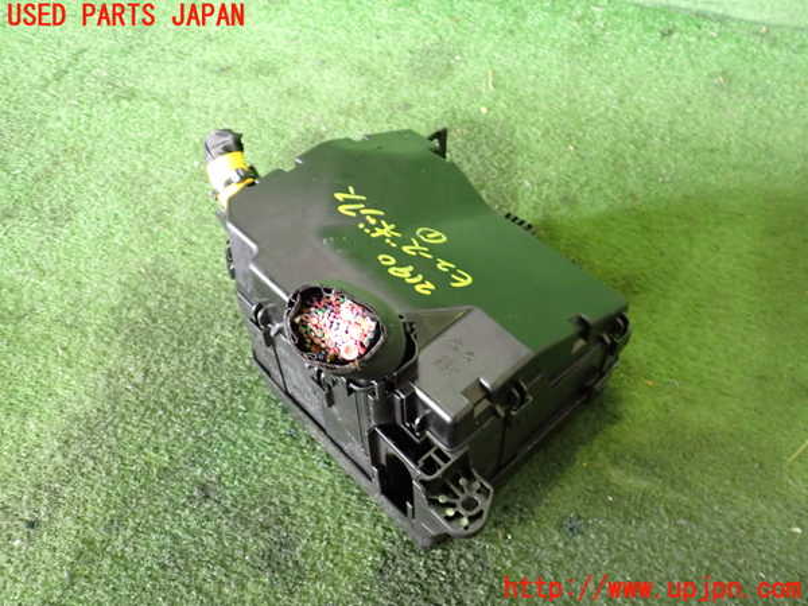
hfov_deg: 60.0
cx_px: 404
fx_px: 700
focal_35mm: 30
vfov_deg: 46.8
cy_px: 303
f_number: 2.3
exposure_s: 1/30
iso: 500
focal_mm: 5.4
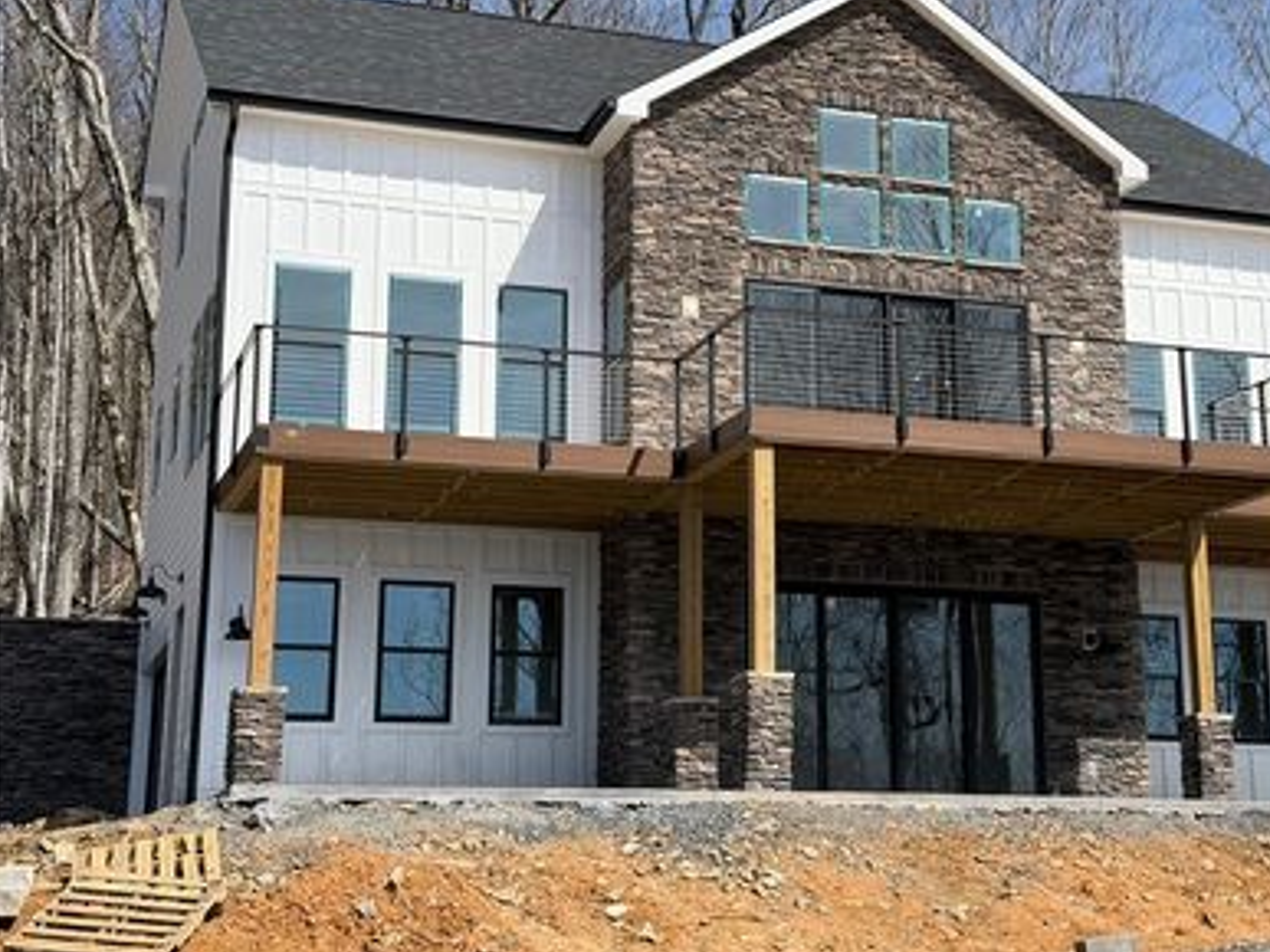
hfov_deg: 31.0
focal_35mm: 62
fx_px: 2274
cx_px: 814
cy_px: 366
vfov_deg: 23.6
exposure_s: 1/5587
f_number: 1.78
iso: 80
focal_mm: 6.76
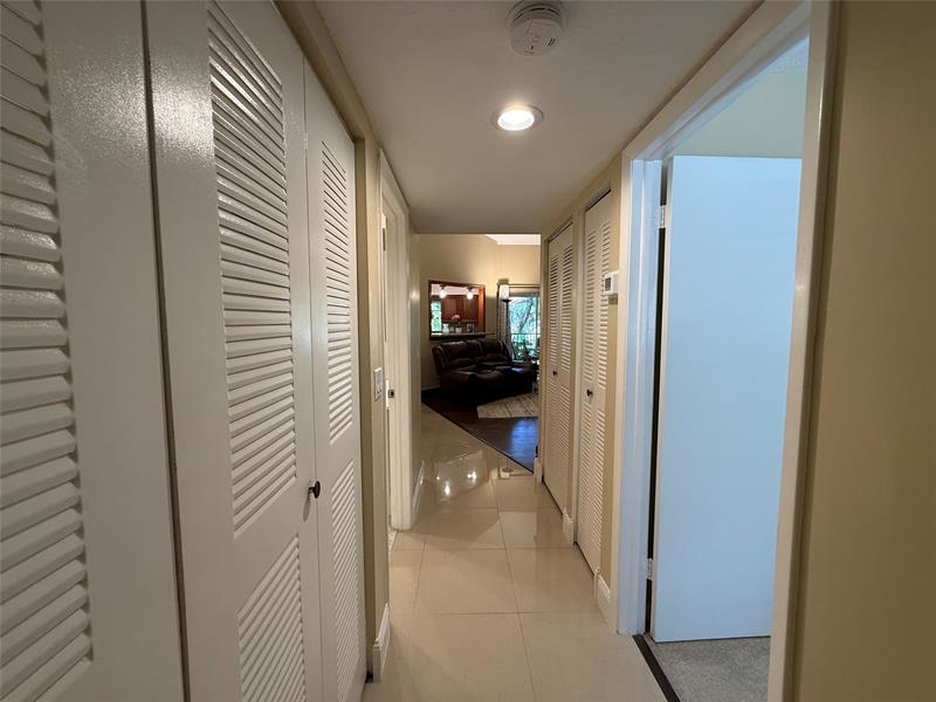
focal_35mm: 14
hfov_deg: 102.1
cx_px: 468
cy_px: 351
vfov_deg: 85.7
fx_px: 379
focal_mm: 2.22
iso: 250
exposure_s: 1/120
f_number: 2.2
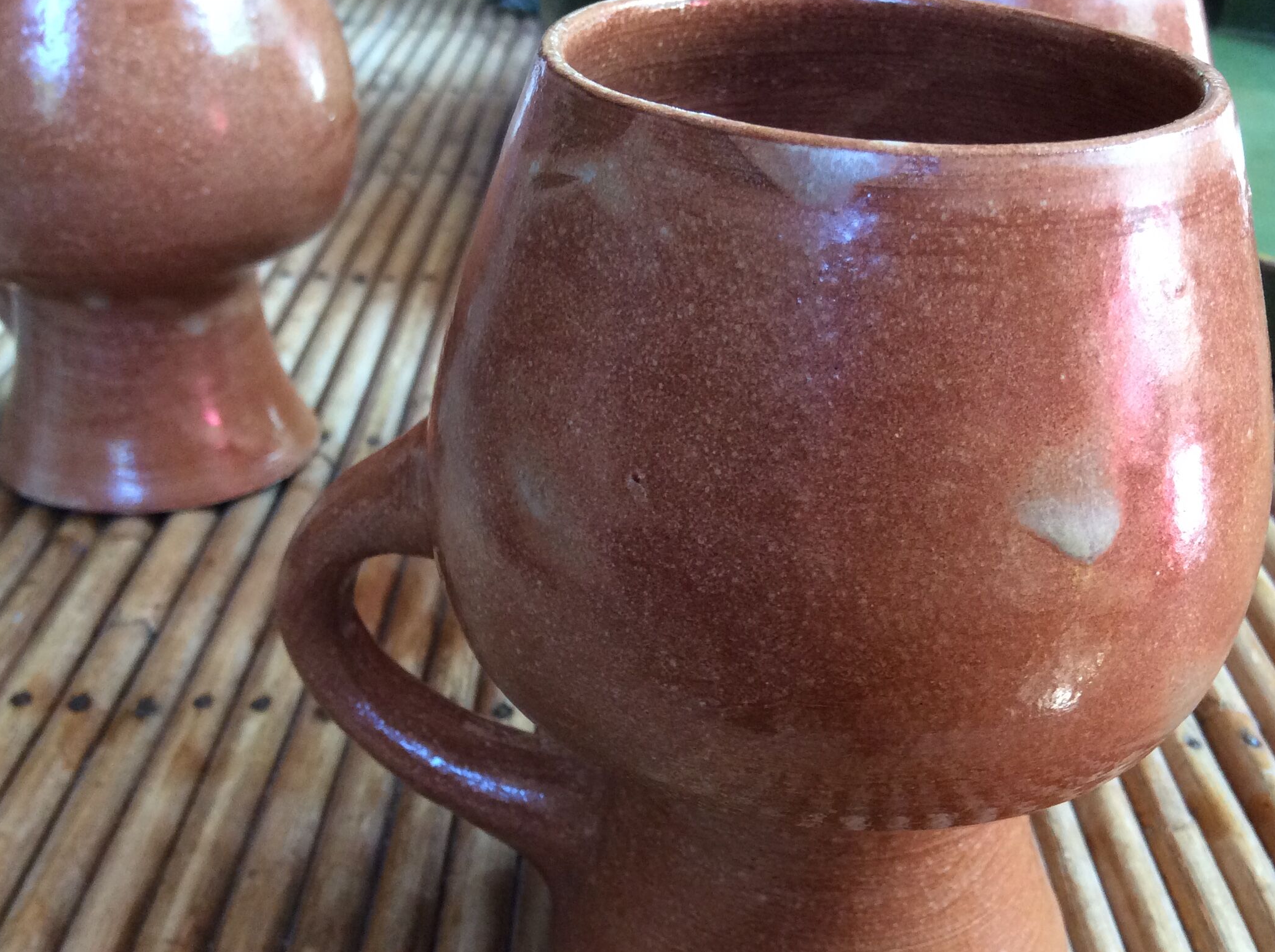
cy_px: 566
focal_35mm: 40
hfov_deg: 46.8
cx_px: 696
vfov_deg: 35.8
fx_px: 1471
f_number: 2.4
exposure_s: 1/25
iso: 100
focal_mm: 3.3
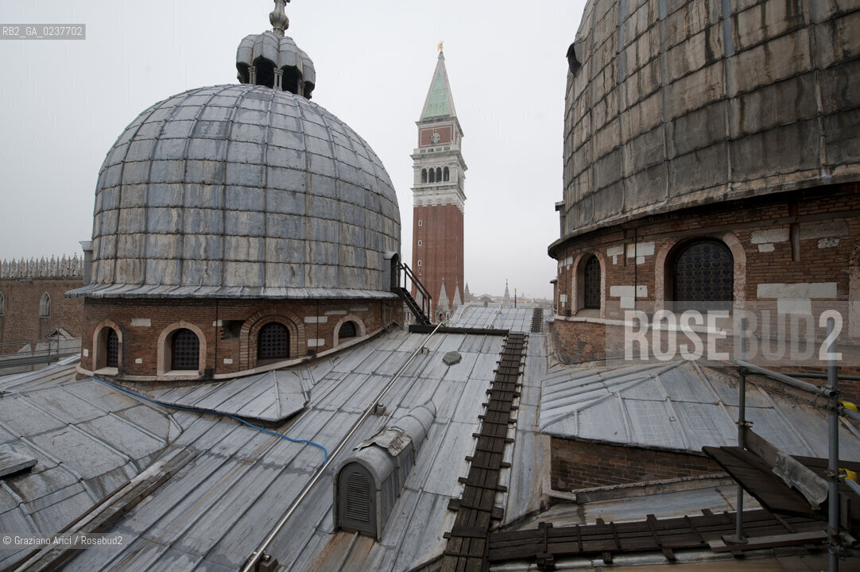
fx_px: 334
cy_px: 286
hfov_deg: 104.3
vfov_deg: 81.1
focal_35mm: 14
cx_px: 430
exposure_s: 1/320
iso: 800
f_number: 9
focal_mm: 14
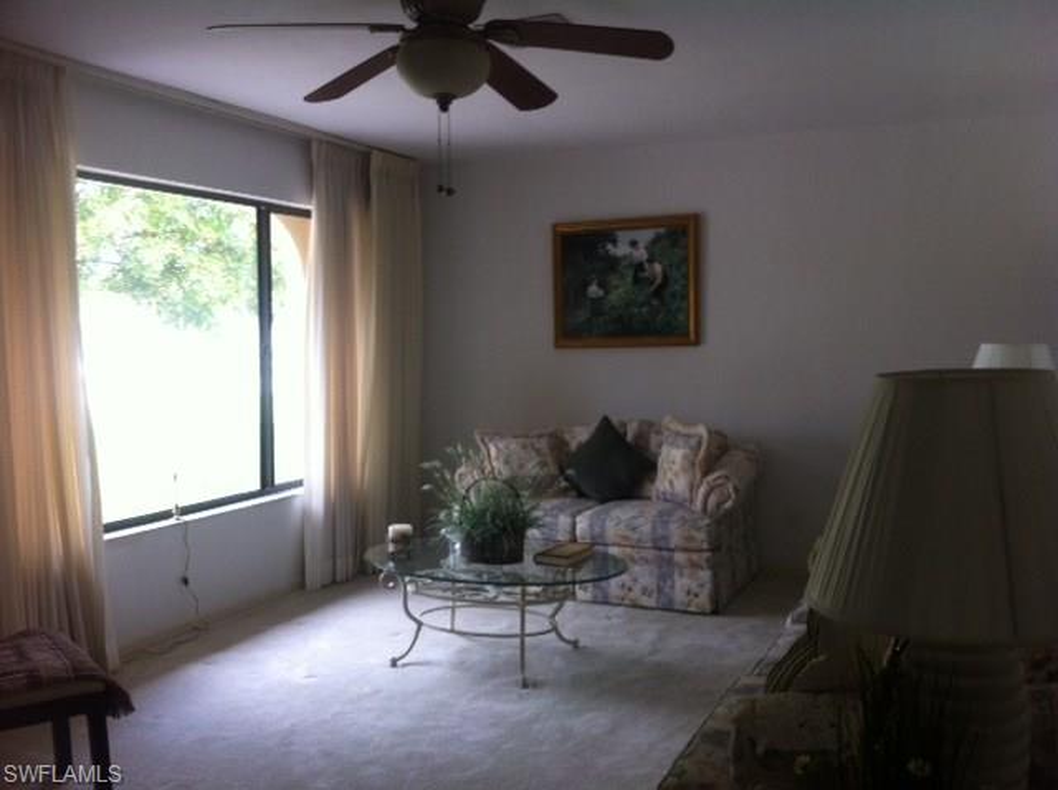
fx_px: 1068
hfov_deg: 52.7
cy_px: 395
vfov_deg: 40.6
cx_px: 529
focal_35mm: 35
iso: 100
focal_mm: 3.85
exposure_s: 1/33
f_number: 2.8
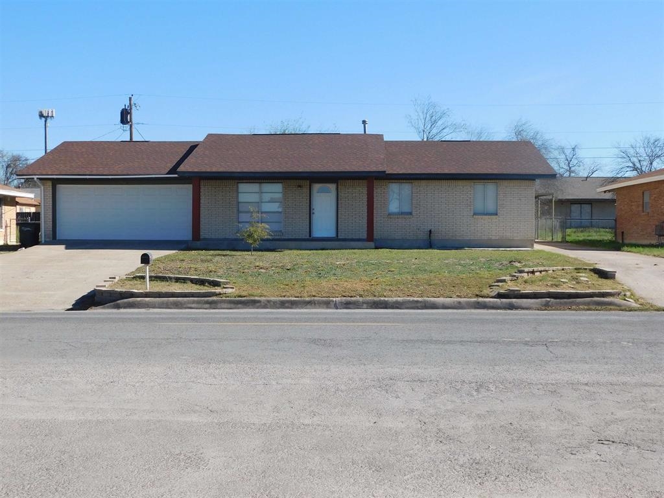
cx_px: 332
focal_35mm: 45
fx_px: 863
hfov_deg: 42.1
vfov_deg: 32.2
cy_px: 249
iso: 125
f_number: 3.7
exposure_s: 1/1000
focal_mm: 8
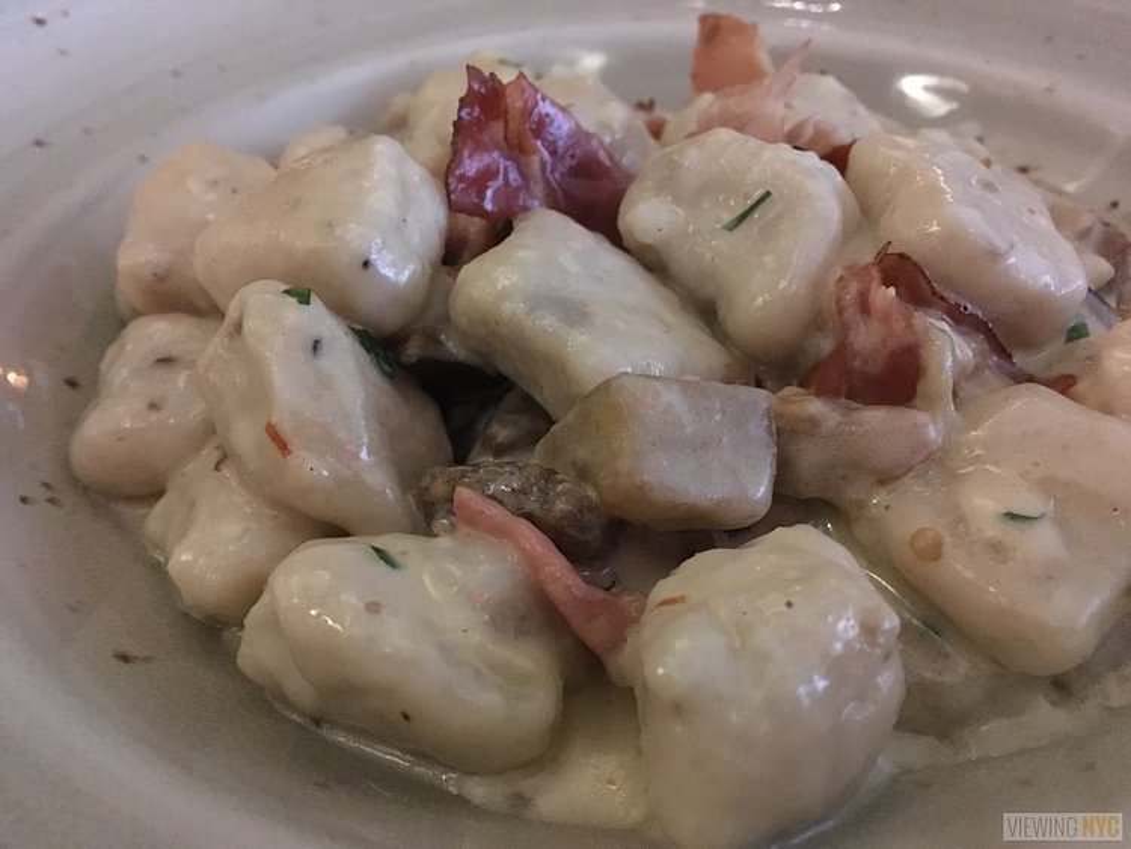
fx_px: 948
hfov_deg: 61.6
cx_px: 566
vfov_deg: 48.3
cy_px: 424
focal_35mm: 29
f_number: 2.2
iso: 800
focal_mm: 4.15
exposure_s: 1/15
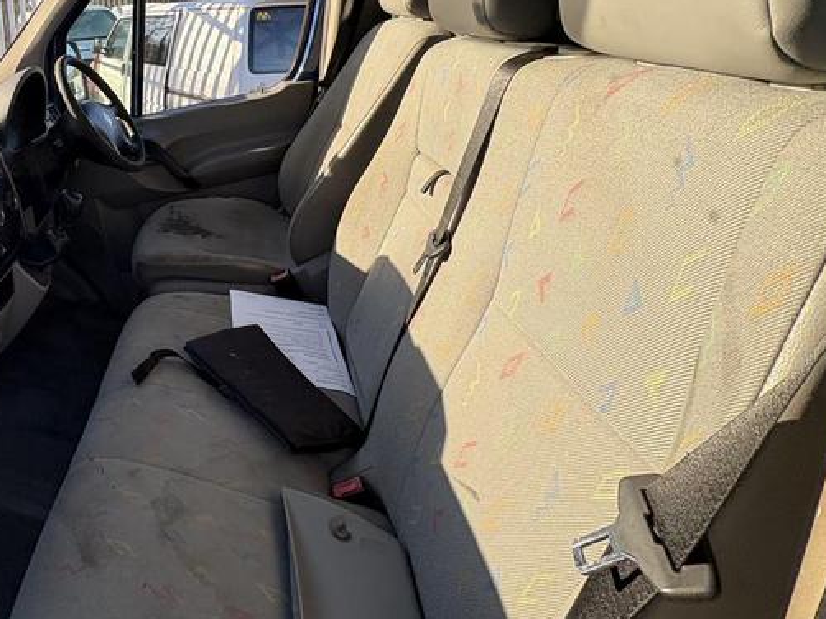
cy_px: 148
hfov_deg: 60.5
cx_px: 107
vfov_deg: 52.2
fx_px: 596
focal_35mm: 25
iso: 40
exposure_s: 1/435
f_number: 2.2
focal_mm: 2.22
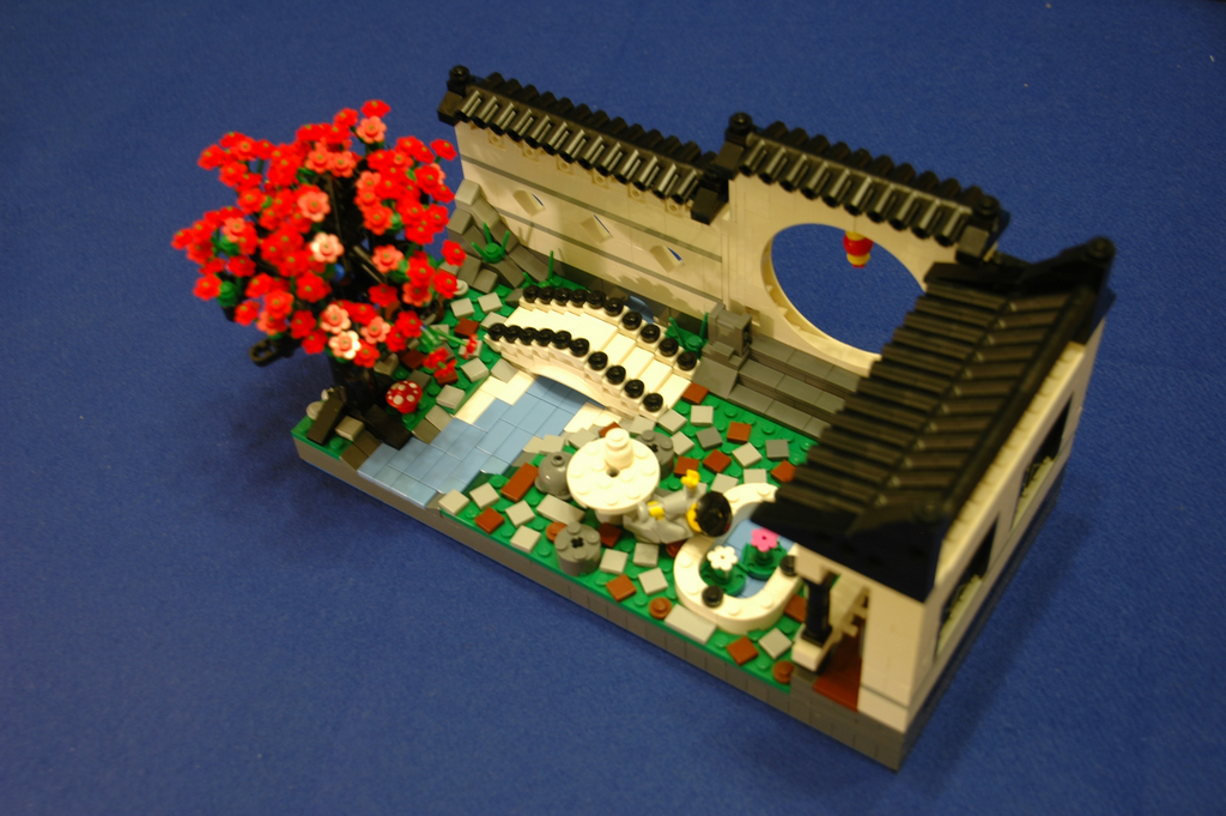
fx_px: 1531
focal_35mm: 45
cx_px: 613
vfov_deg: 29.8
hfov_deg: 43.6
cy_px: 408
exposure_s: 1/4
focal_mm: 30
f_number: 4
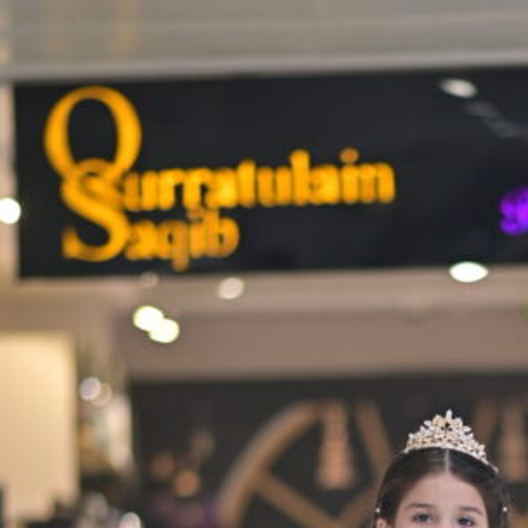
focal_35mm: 213
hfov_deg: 8.2
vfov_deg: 8.1
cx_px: 454
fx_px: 3676
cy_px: 615
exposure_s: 1/160
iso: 200
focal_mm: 85
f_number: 1.8
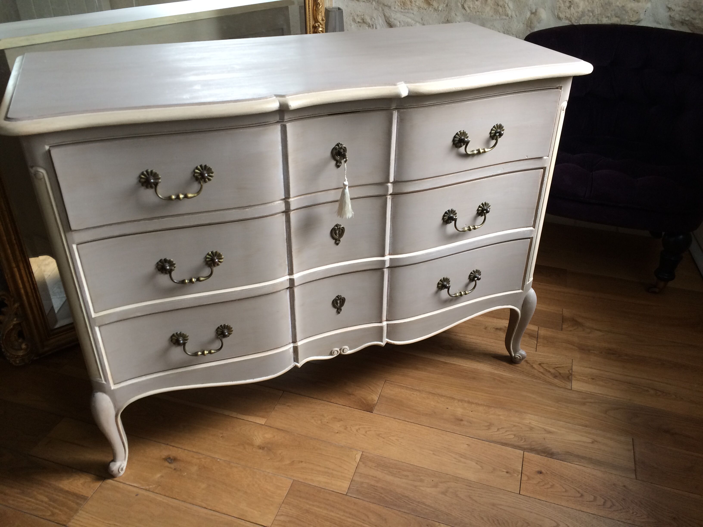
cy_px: 264
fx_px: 589
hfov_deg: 61.7
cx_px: 352
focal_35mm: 29
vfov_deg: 48.2
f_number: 2.2
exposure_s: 1/33
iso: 40
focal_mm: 4.15
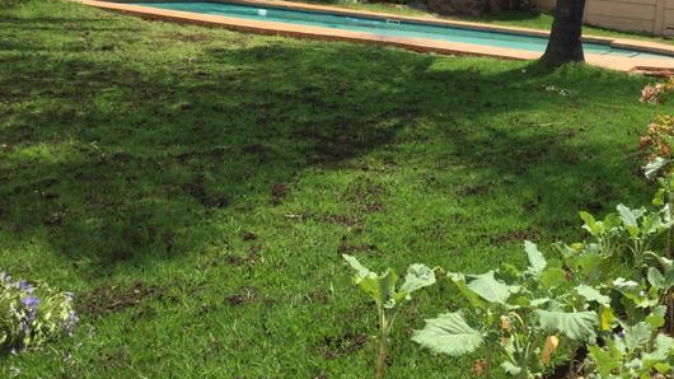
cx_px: 448
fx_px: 911
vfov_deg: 23.0
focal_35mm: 51
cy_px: 57
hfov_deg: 40.1
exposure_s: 1/1148
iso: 25
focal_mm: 3.3
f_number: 2.4
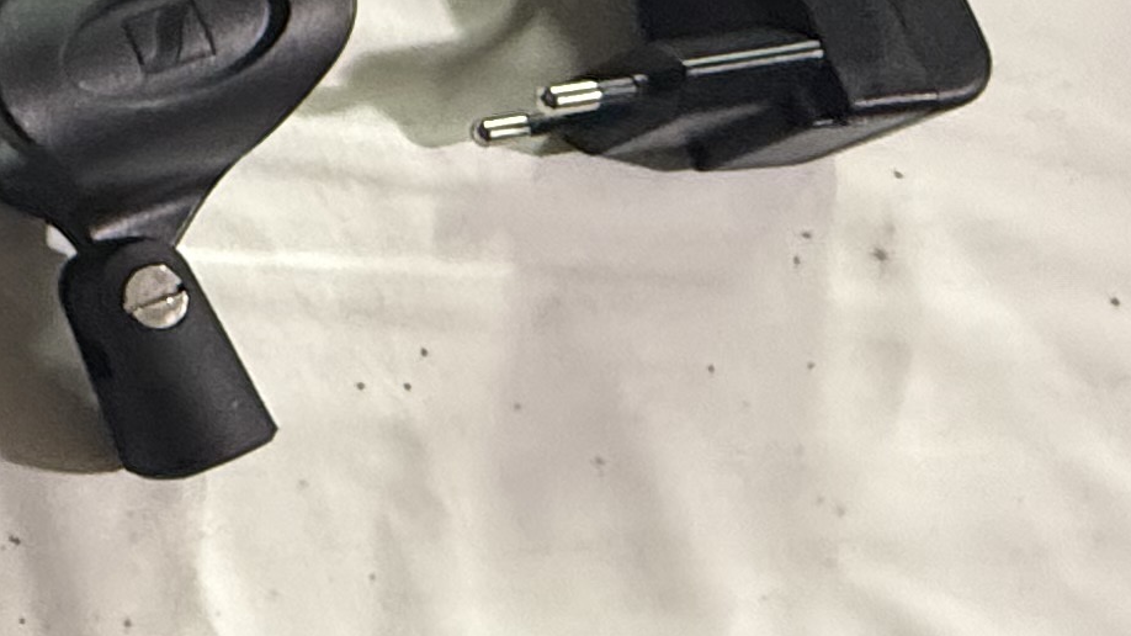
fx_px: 2009
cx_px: -691
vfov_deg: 17.4
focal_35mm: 67
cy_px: -42
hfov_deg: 23.2
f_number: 2.2
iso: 500
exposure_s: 1/50
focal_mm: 2.22
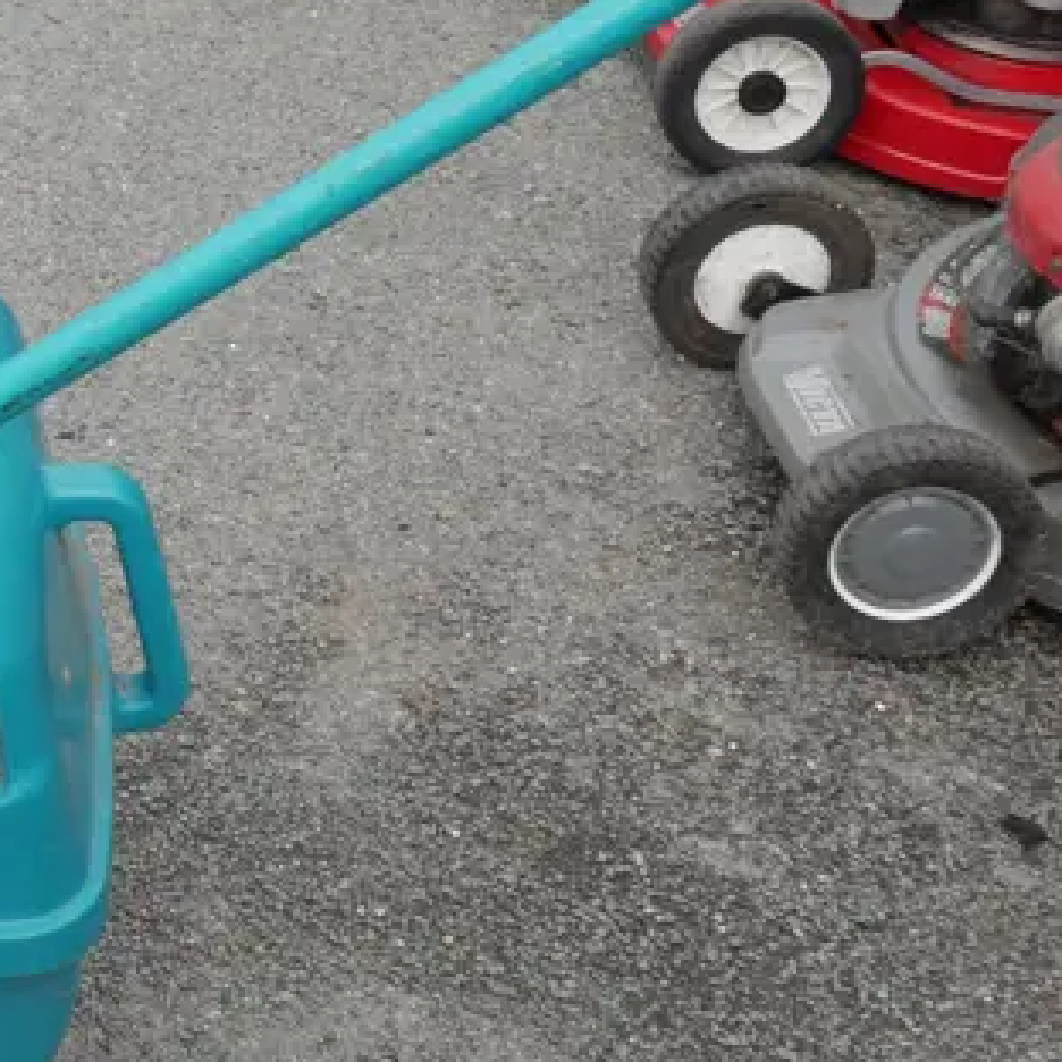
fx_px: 3020
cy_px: 417
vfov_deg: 19.9
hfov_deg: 17.3
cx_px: -677
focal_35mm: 87
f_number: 6.3
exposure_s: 1/160
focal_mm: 15
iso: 200
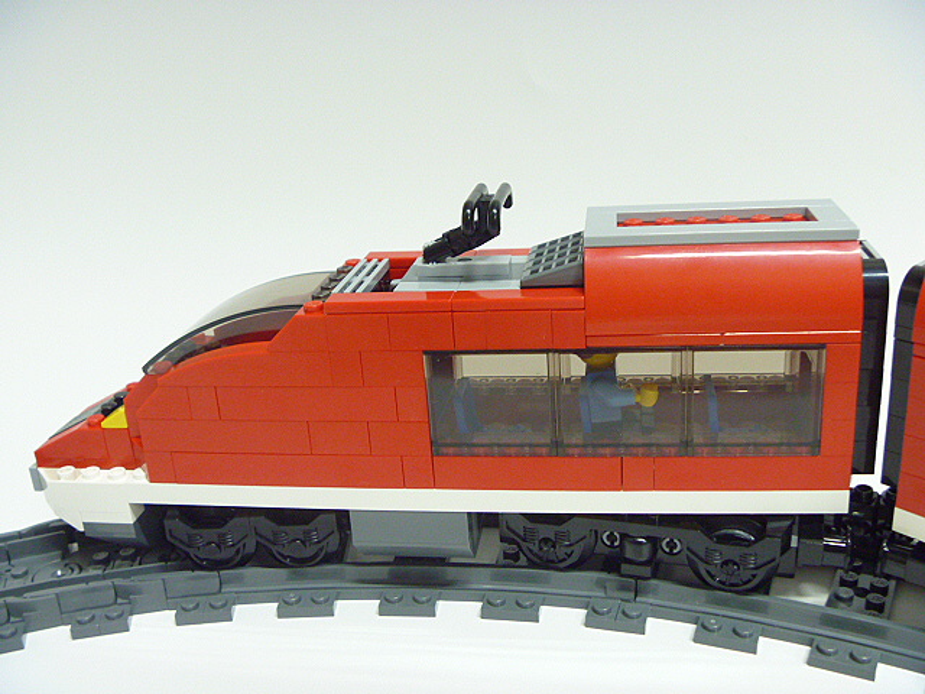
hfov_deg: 52.6
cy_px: 347
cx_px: 462
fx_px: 935
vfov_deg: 40.7
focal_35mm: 35
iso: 400
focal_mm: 6.3
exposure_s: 1/8
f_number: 3.5
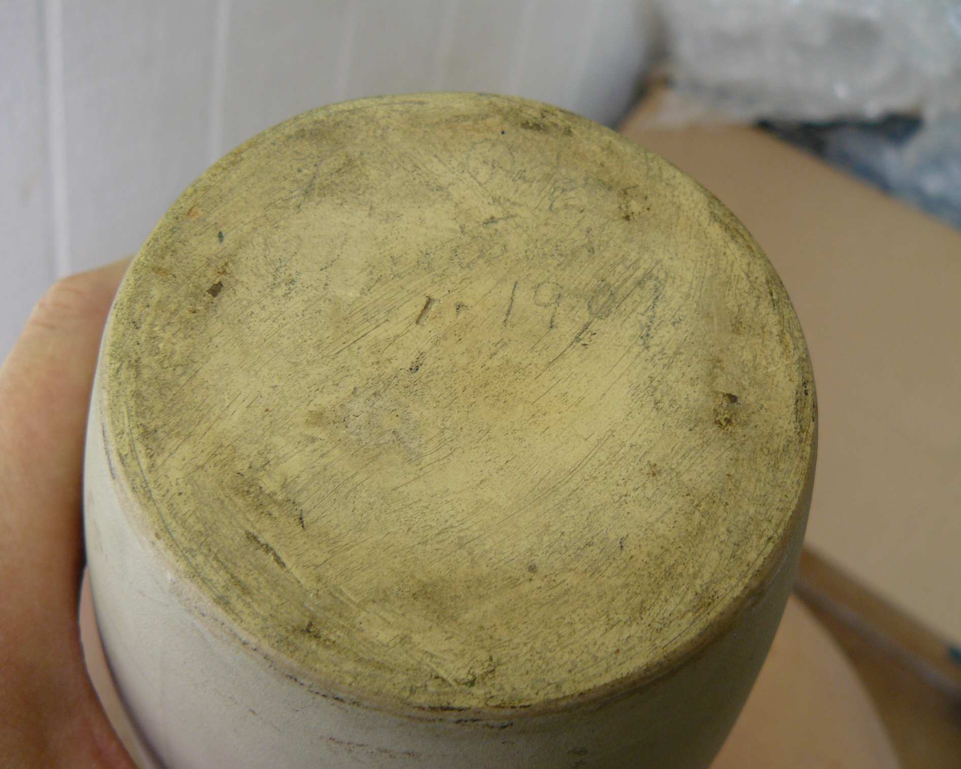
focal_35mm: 38
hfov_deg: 47.9
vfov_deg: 39.2
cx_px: 459
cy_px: 388
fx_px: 1081
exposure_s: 1/80
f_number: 2.8
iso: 100
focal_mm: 6
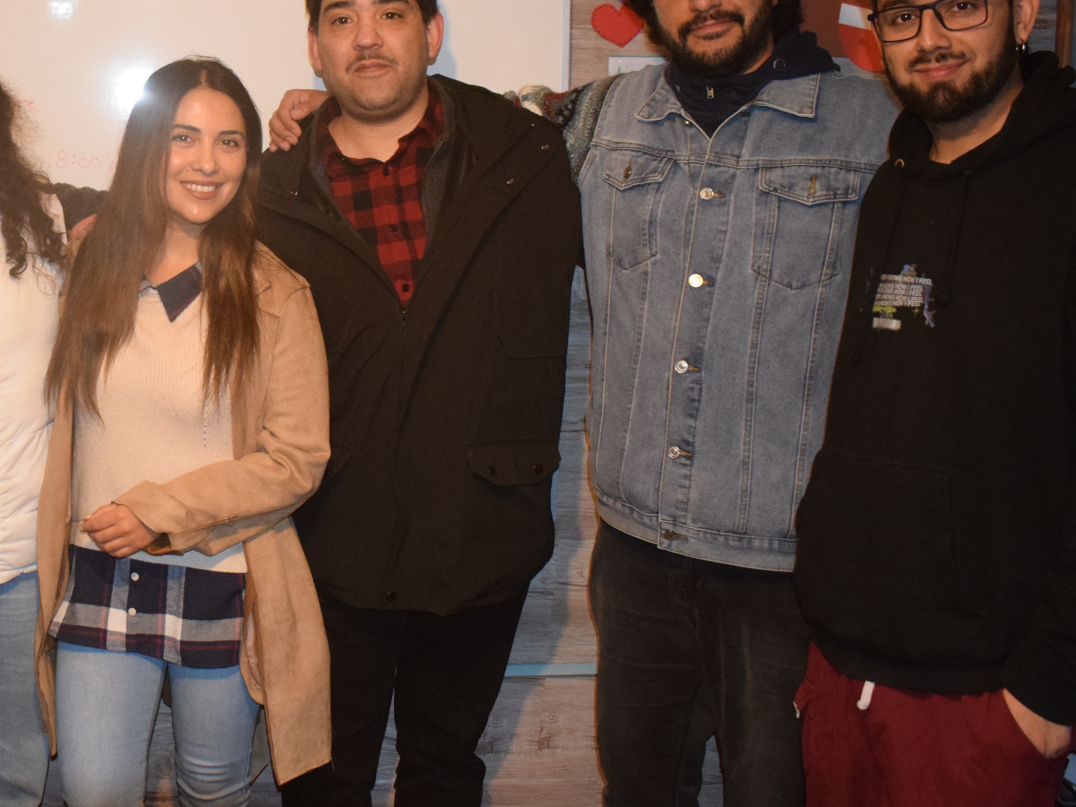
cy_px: 335
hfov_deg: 36.7
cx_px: 196
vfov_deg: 29.1
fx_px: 1554
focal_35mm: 50
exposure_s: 1/60
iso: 2500
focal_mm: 18
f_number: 3.5
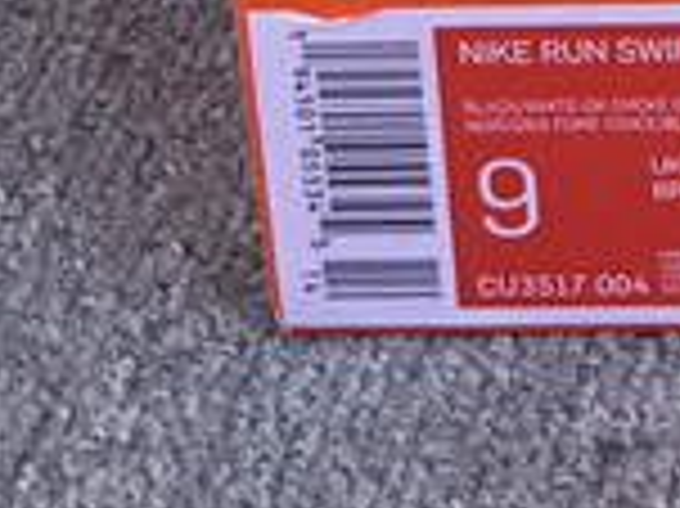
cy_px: -969
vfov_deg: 7.2
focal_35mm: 185
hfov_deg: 10.0
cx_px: 1328
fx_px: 3631
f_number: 2.4
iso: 25
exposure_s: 1/255
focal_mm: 3.3
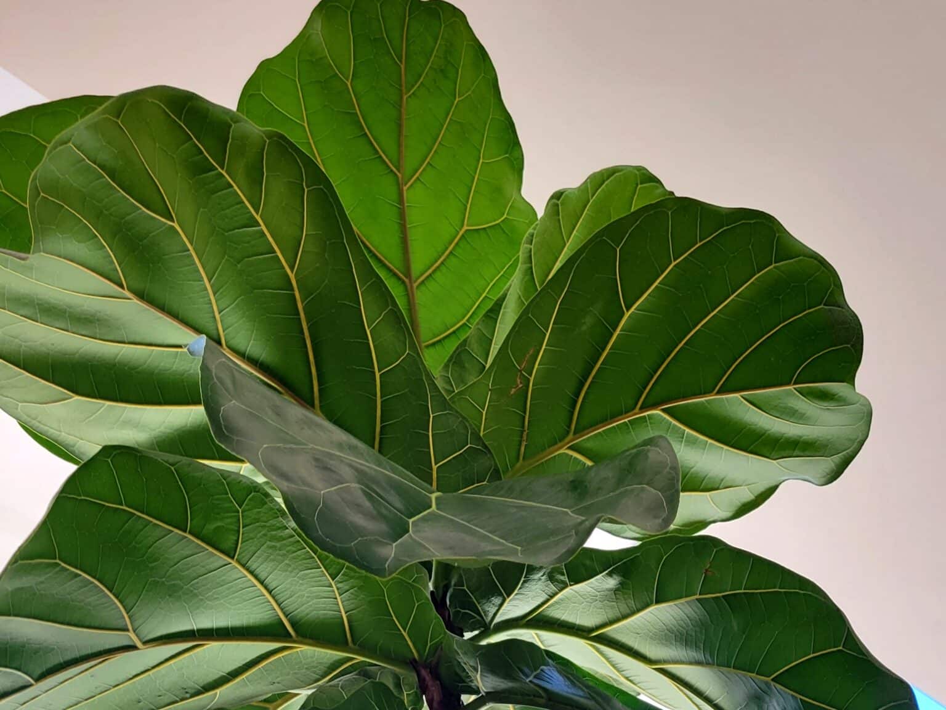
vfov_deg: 53.1
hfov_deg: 67.3
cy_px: 355
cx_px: 473
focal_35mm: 26
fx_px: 711
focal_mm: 5.4
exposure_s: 1/120
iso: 50
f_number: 1.8
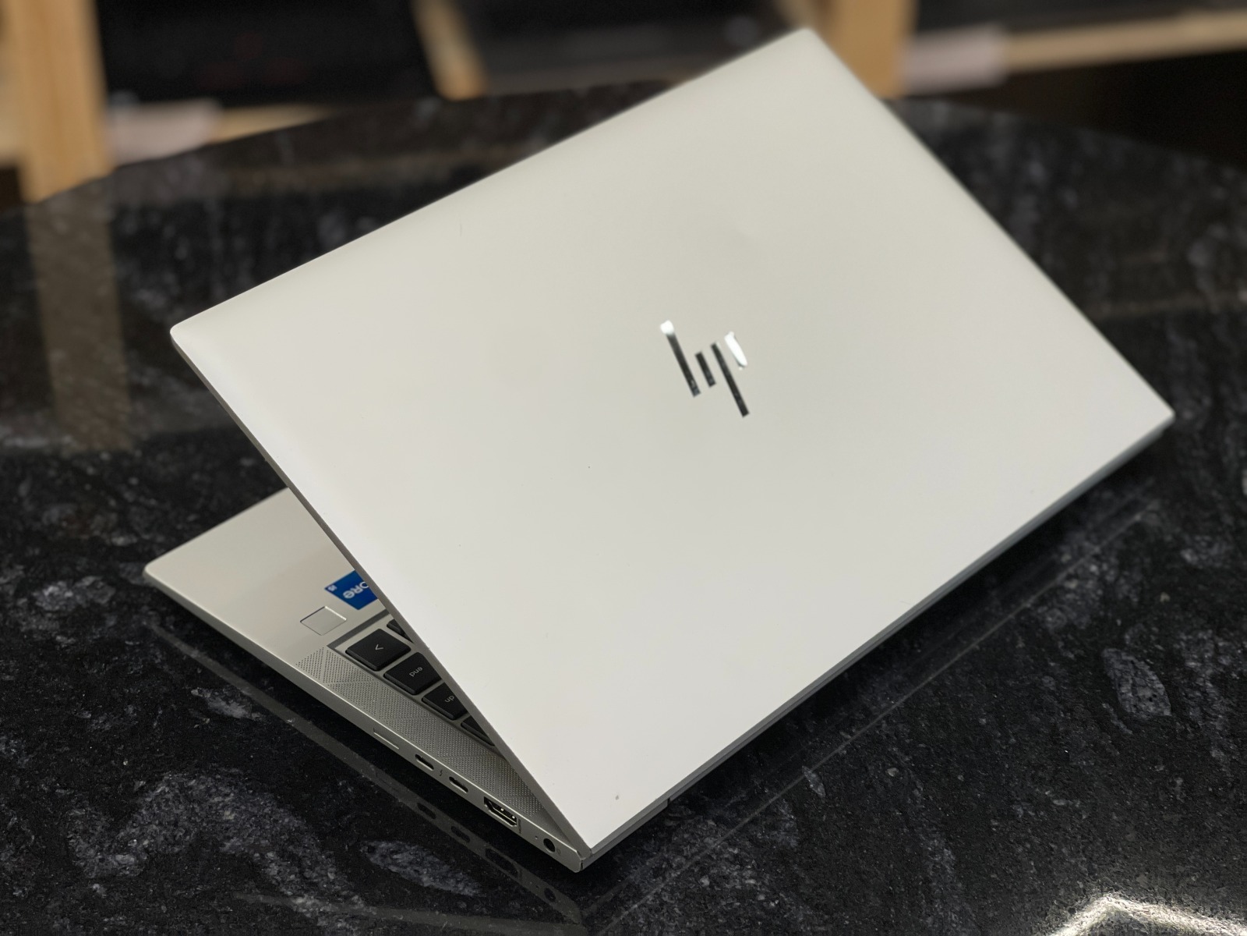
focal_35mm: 64
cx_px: 624
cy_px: 468
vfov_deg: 22.9
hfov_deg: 30.3
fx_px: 2306
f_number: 2.2
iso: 80
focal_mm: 7.5
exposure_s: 1/121
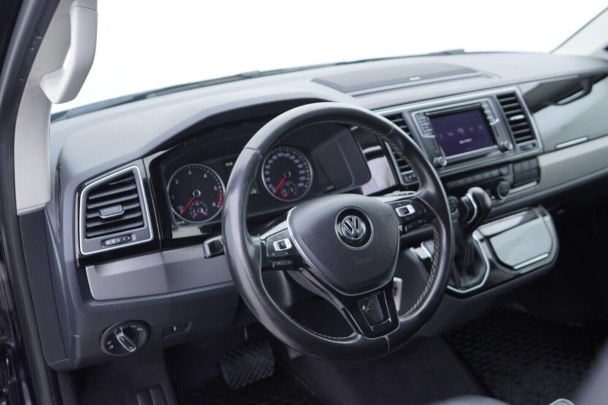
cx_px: 304
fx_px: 608
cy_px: 202
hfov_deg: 53.1
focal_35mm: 36
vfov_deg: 36.9
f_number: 2.8
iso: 200
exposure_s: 1/40
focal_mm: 24
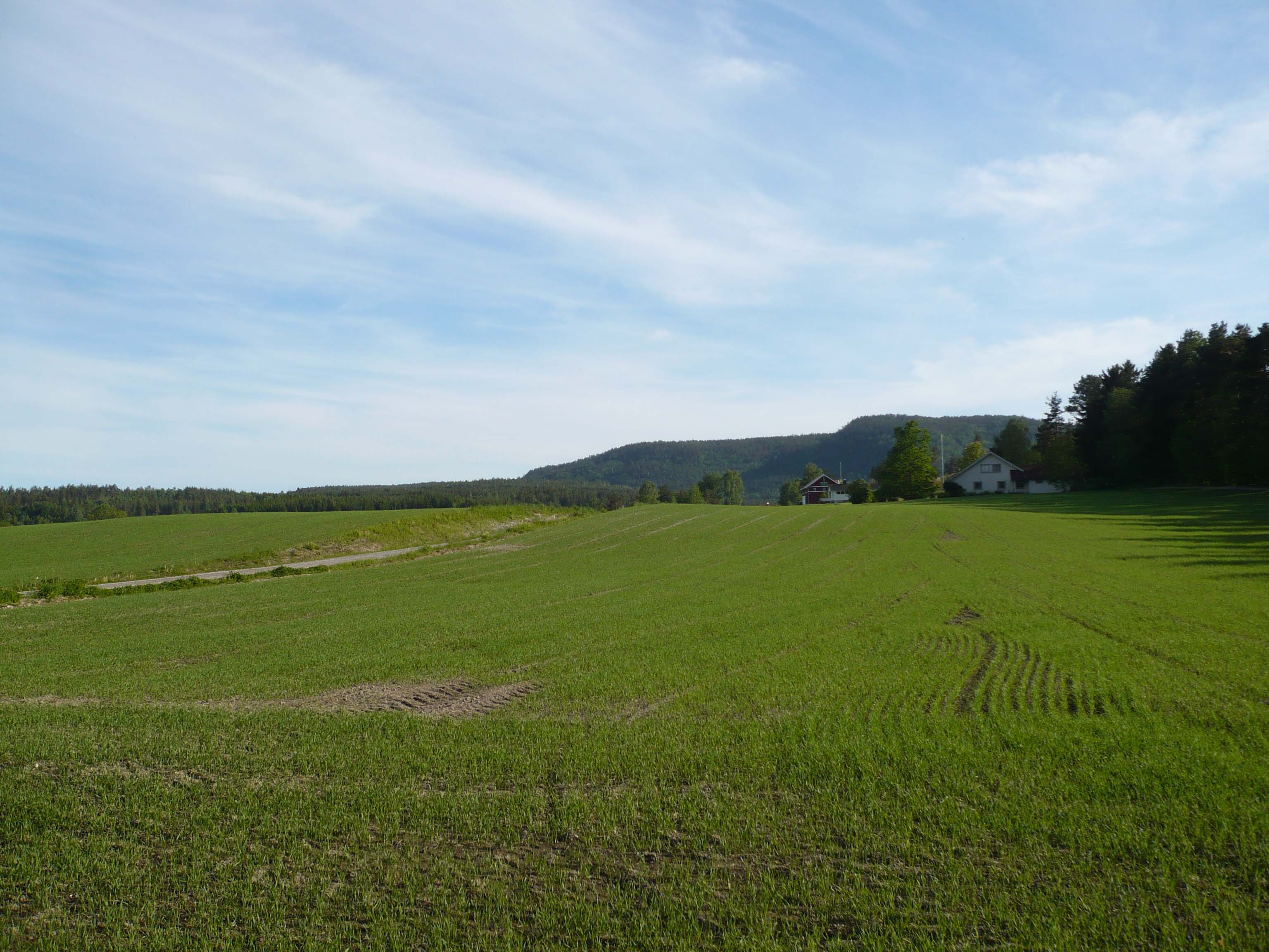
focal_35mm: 35
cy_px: 476
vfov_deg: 40.7
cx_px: 634
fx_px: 1283
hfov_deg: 52.6
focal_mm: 5.8
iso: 100
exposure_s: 1/200
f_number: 8
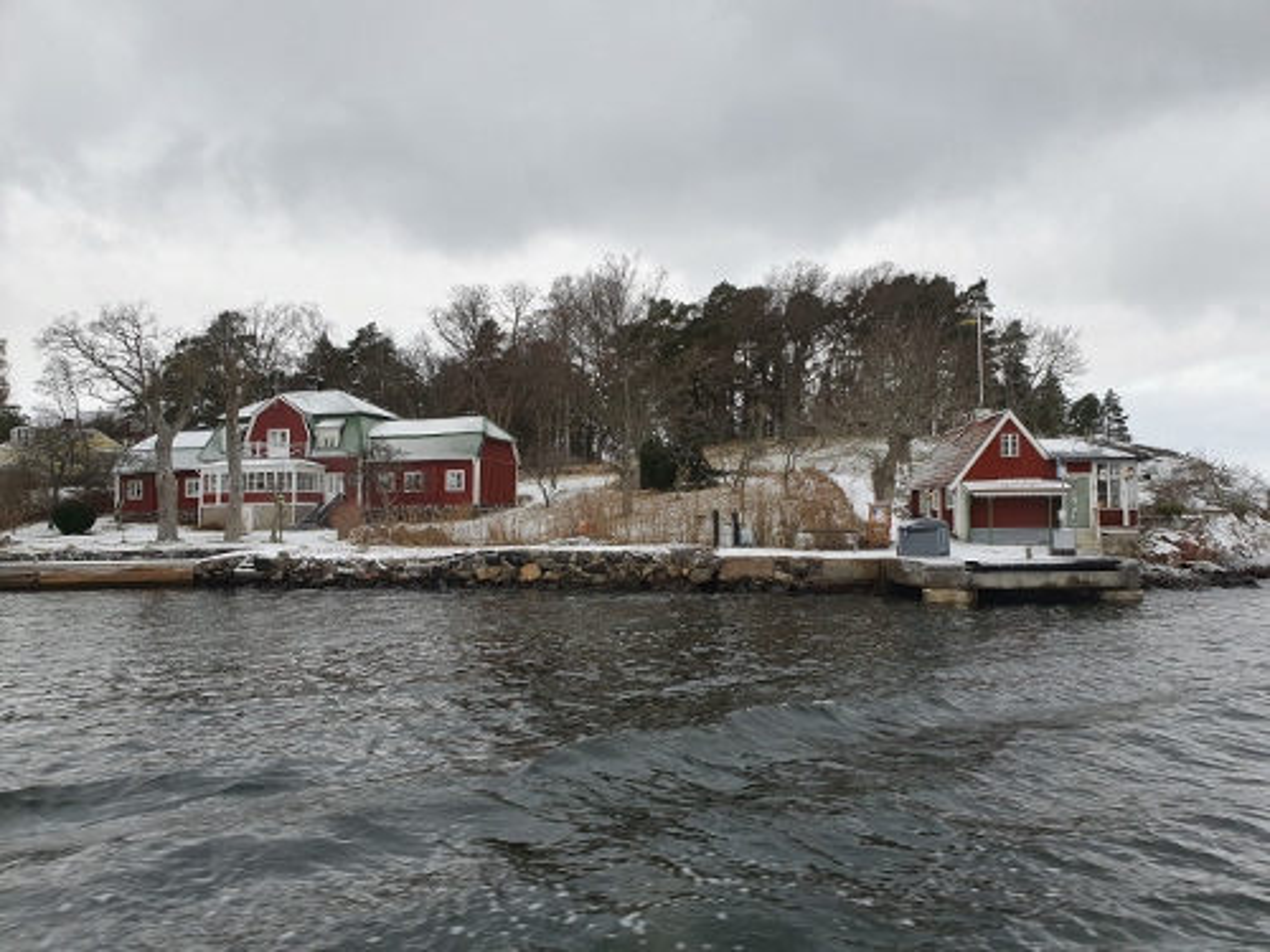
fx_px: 954
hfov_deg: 67.3
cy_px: 476
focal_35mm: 26
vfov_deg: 53.1
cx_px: 635
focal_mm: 4.32
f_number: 2.4
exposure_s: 1/120
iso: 50
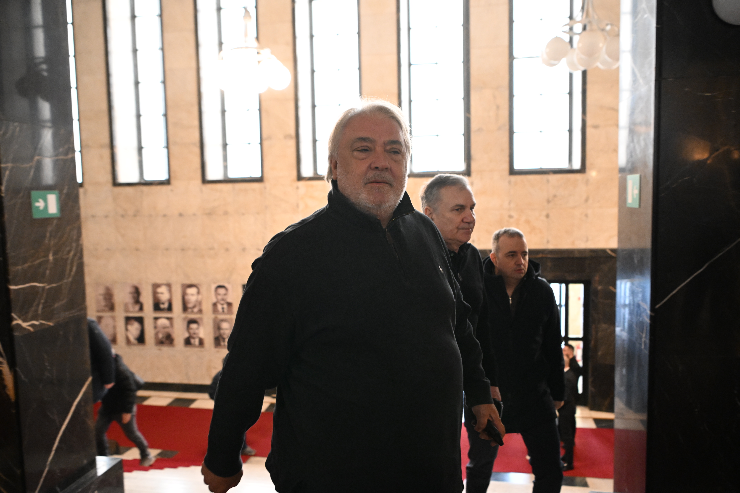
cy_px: 246
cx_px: 370
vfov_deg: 45.0
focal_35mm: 29
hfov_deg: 63.7
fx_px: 596
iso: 6400
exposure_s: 1/125
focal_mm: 29
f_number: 3.5
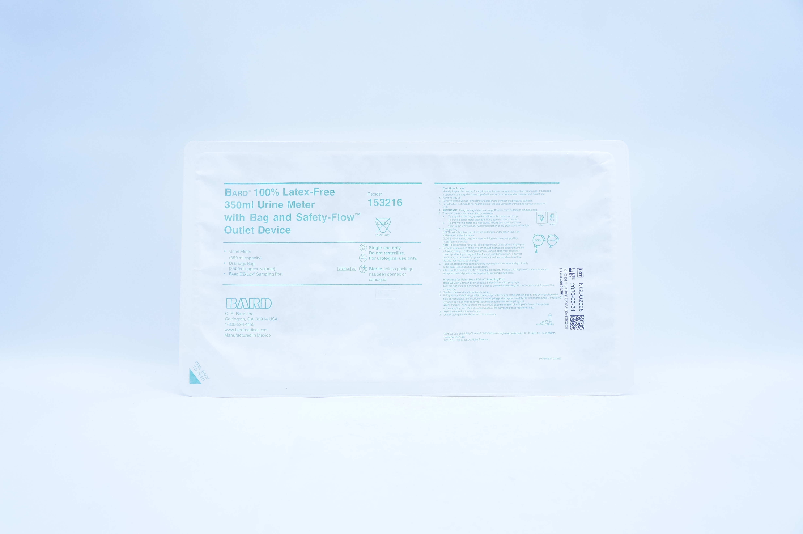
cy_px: 267
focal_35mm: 33
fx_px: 735
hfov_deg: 57.3
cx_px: 402
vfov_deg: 39.9
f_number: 5.6
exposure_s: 1/160
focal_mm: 22
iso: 800
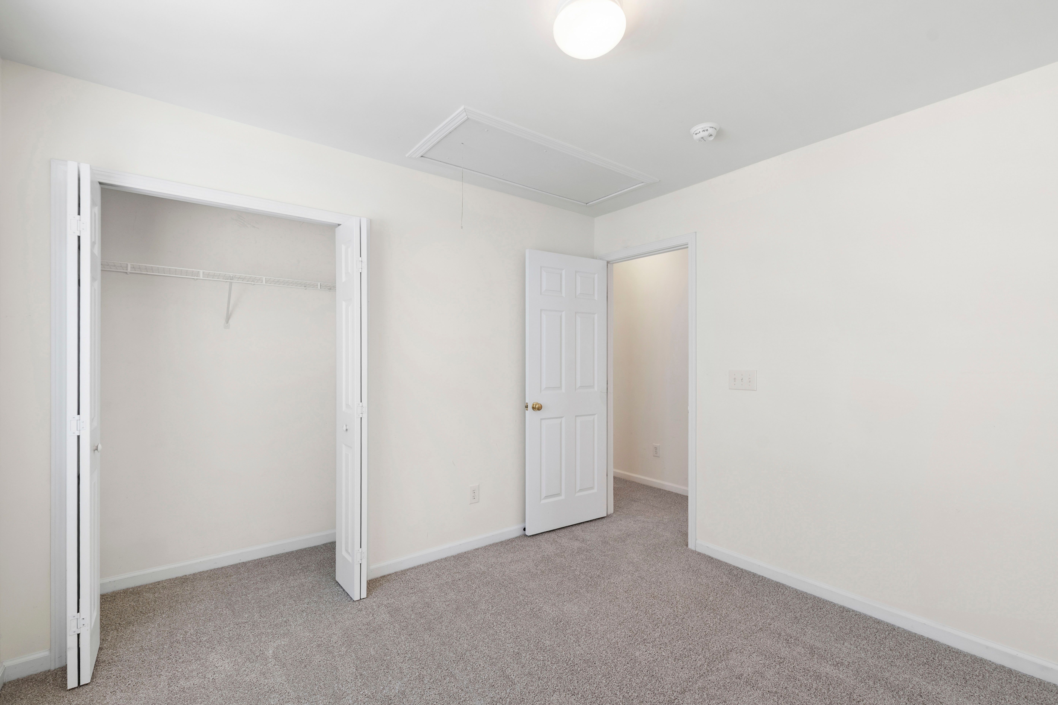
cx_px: 529
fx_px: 441
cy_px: 352
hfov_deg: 100.4
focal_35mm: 15
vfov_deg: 77.3
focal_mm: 10
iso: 100
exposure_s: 1/3
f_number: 8
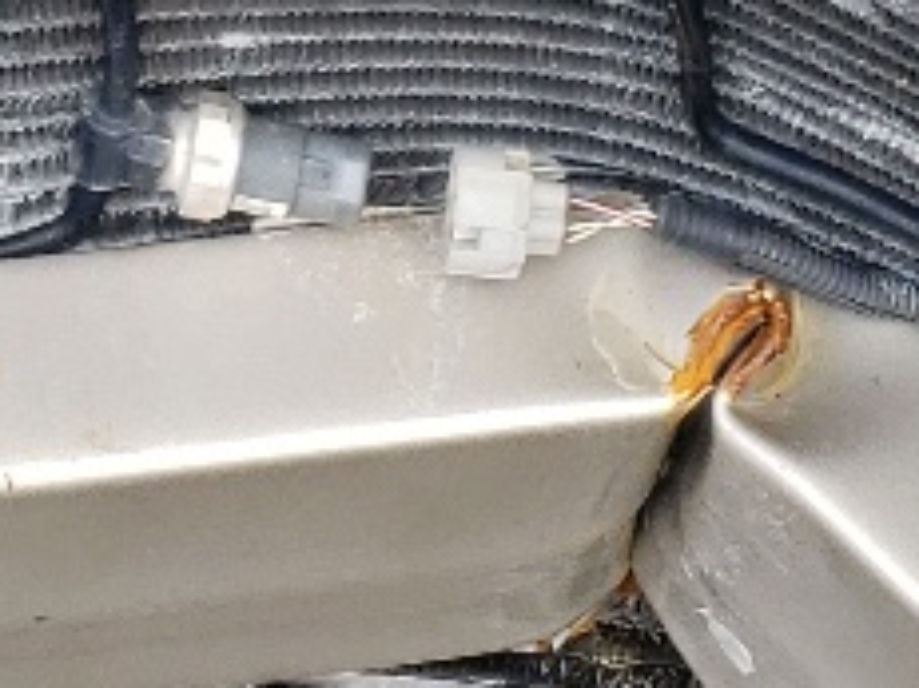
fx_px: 4776
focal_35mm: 180
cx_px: 275
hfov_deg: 11.0
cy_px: -931
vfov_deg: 7.7
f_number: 1.5
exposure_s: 1/526
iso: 50
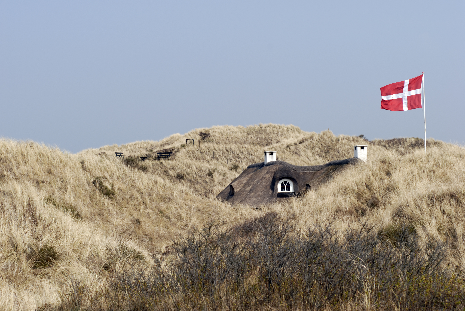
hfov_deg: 22.6
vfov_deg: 15.2
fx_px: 1164
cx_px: 232
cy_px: 156
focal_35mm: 90
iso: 100
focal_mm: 60
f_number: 8
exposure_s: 1/250
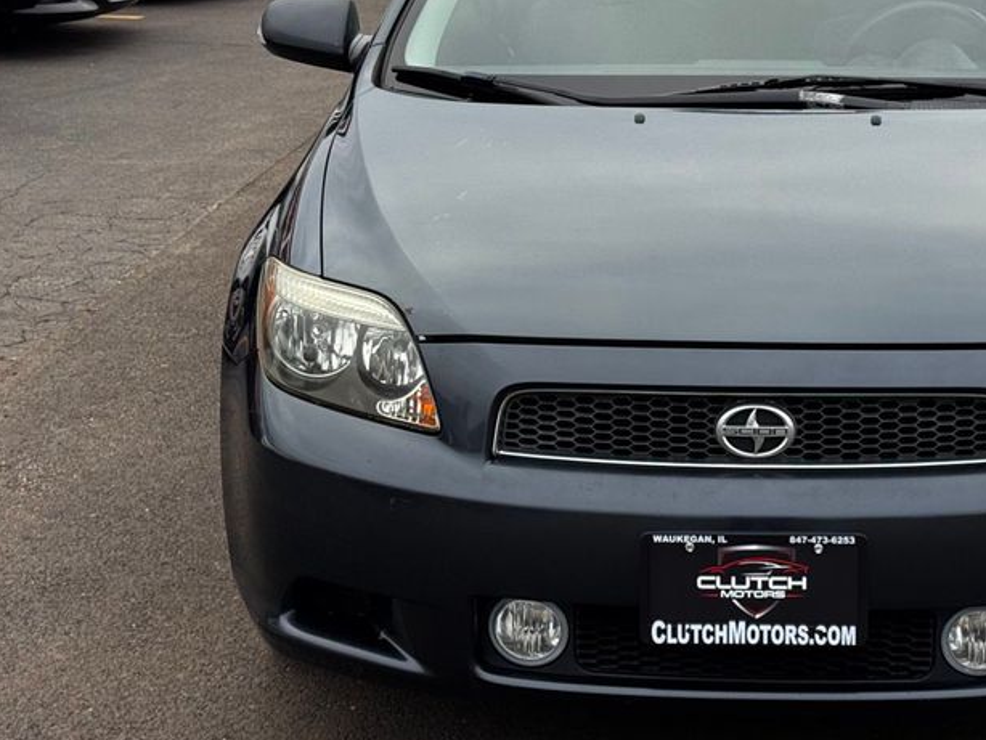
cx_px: 711
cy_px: 252
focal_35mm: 80
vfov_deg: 18.4
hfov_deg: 24.2
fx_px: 2280
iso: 64
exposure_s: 1/609
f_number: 1.78
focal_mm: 6.76
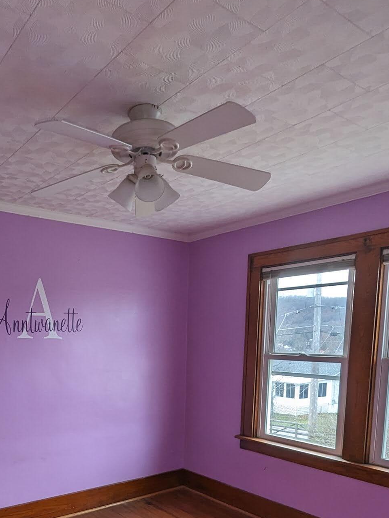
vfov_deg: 63.7
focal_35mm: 26
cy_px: 383
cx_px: 103
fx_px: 390
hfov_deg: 51.1
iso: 52
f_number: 2.2
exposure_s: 1/43.5
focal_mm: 1.95
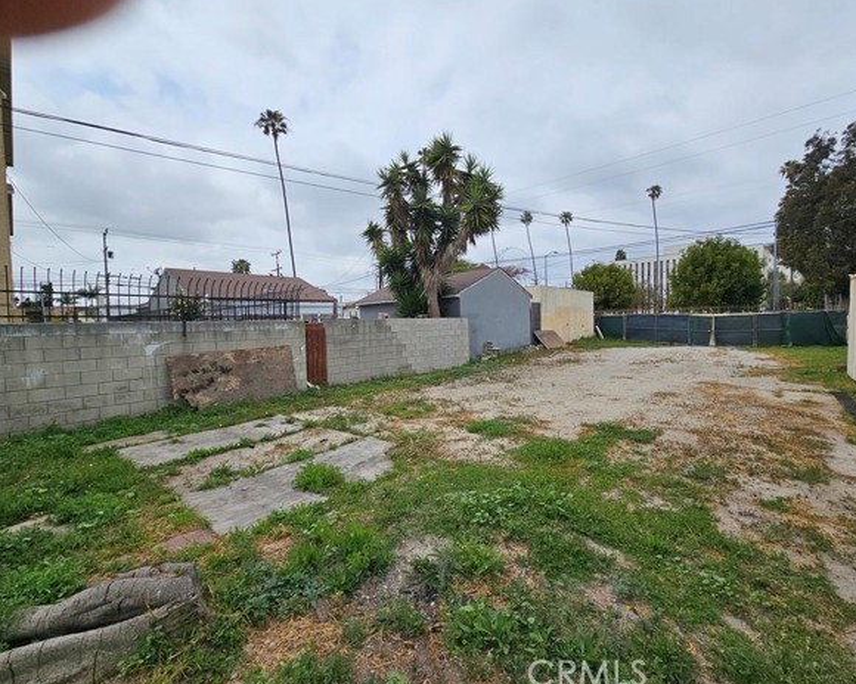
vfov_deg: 88.0
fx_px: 355
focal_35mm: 14
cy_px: 341
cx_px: 437
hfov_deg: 100.7
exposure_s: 1/4010
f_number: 2.2
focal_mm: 2.2
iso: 50
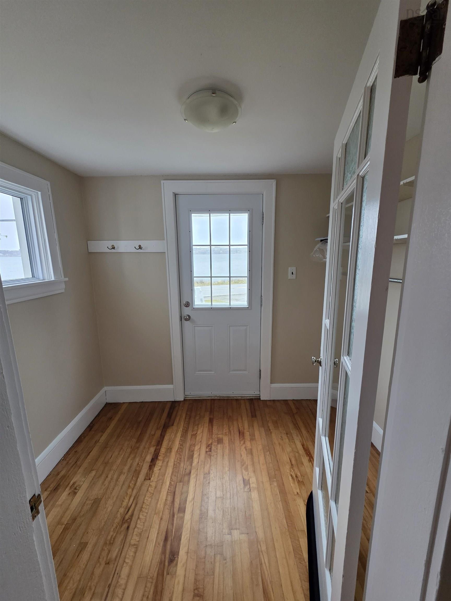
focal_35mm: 13
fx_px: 226
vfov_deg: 106.2
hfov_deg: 89.9
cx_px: 226
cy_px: 300
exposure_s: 1/100
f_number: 1.9
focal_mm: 2.2
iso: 250
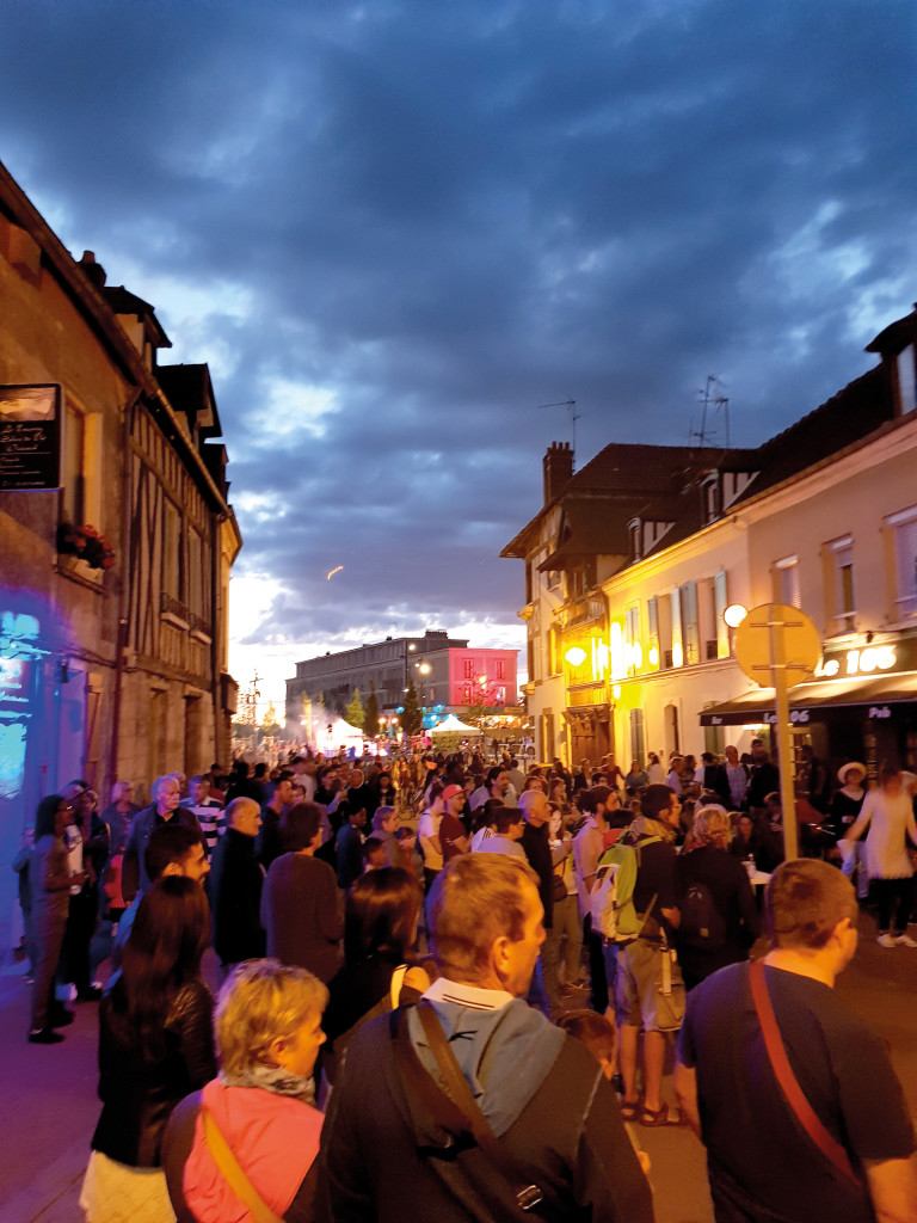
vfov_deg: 67.3
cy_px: 612
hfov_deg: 53.1
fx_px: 918
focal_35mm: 26
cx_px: 458
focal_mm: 4.3
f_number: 1.7
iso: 250
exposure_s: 1/13
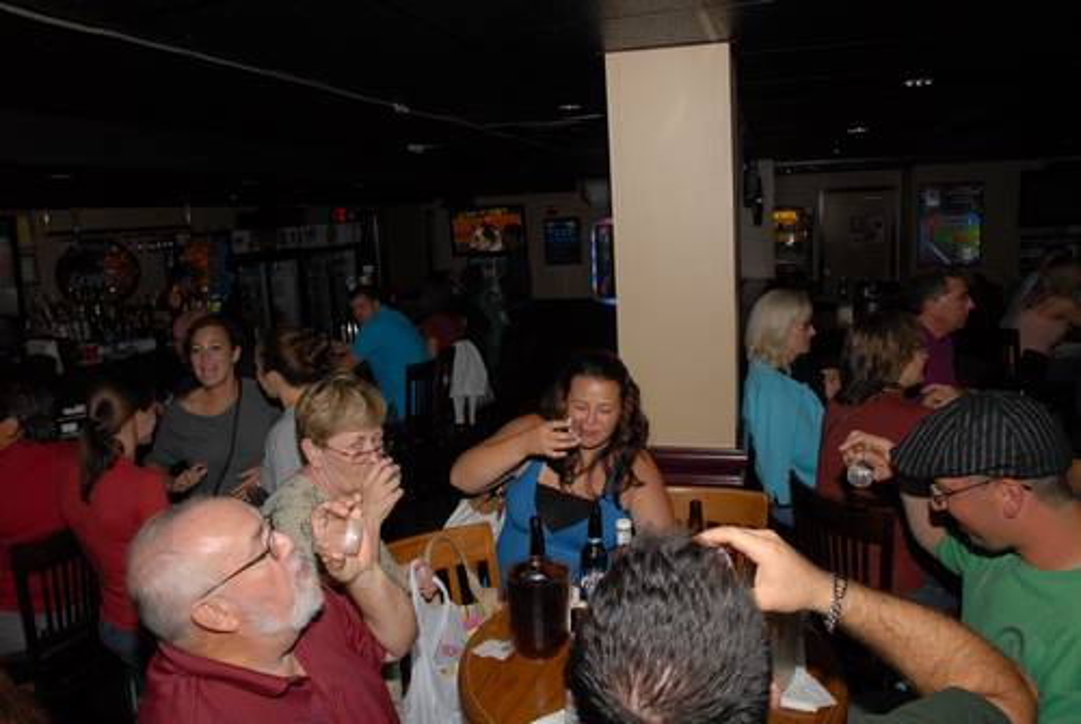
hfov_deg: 70.4
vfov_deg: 50.6
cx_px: 540
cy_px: 362
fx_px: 767
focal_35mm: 26
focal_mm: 17
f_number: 6.3
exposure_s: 1/100
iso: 500
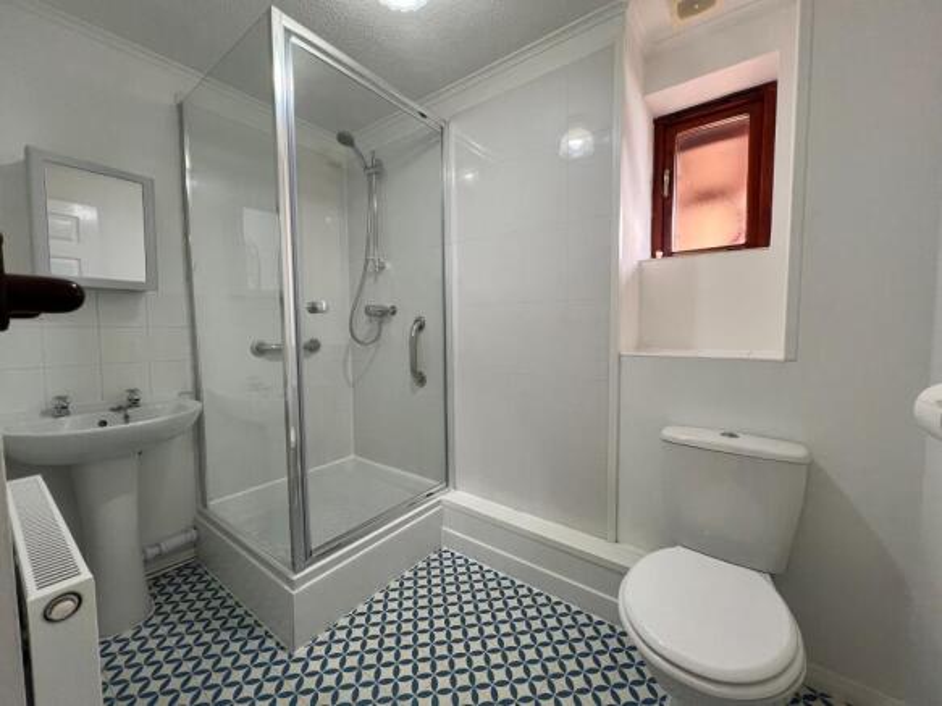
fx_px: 354
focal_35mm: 13
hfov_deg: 106.2
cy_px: 353
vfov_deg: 89.9
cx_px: 471
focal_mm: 1.57
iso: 160
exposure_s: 1/100
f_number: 1.8
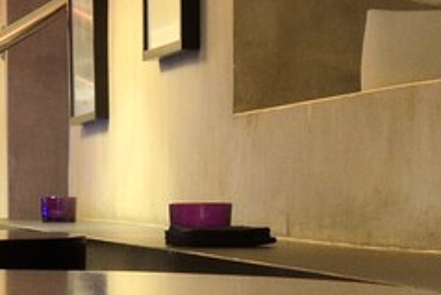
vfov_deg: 8.5
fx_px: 1973
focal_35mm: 161
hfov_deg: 10.1
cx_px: -808
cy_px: 228
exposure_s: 1/6
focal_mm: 24
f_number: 6.3
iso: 1600
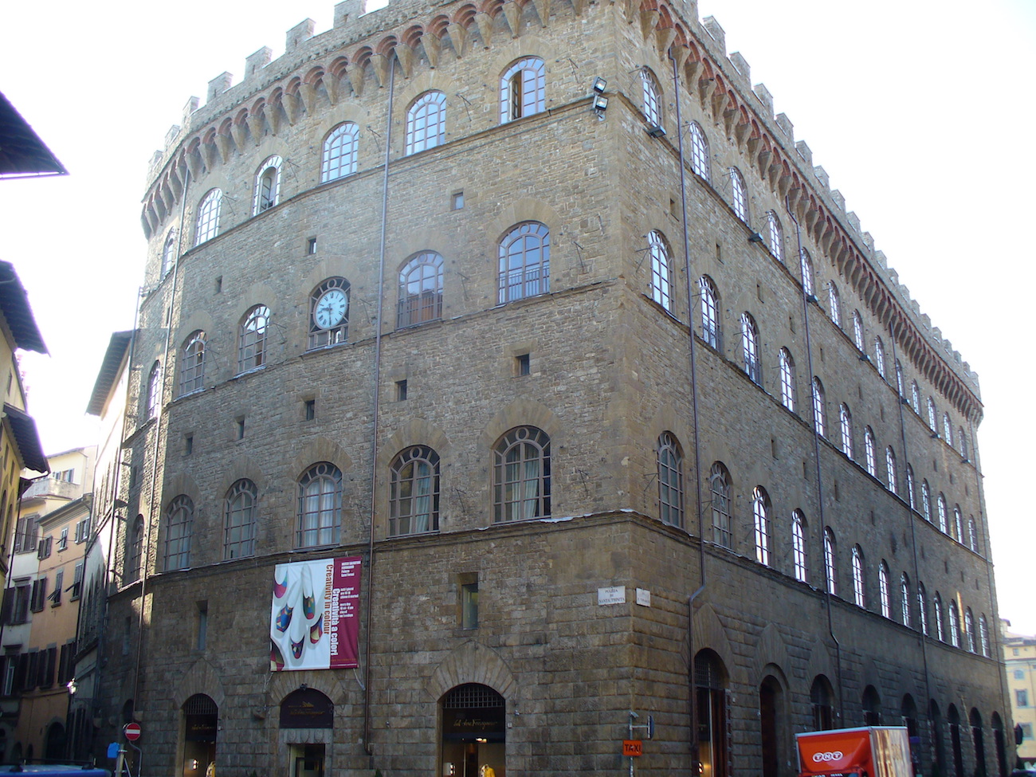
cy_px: 388
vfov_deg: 38.7
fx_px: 1107
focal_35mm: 37
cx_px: 518
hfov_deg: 50.1
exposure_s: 1/160
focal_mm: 6.1
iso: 80
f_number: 2.8
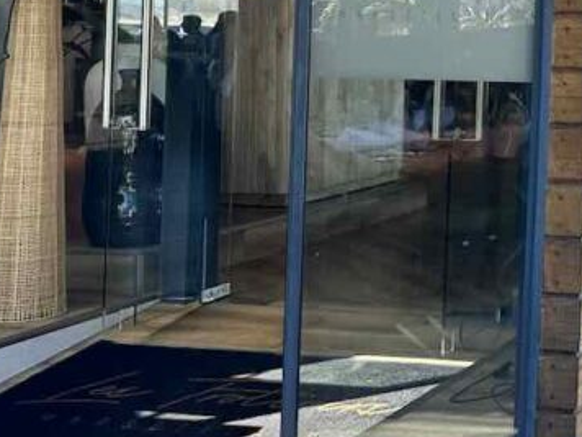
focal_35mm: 69
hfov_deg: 23.7
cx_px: 816
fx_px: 1160
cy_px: 7
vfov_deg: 20.7
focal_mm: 6.86
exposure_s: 1/450
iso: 80
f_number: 1.78
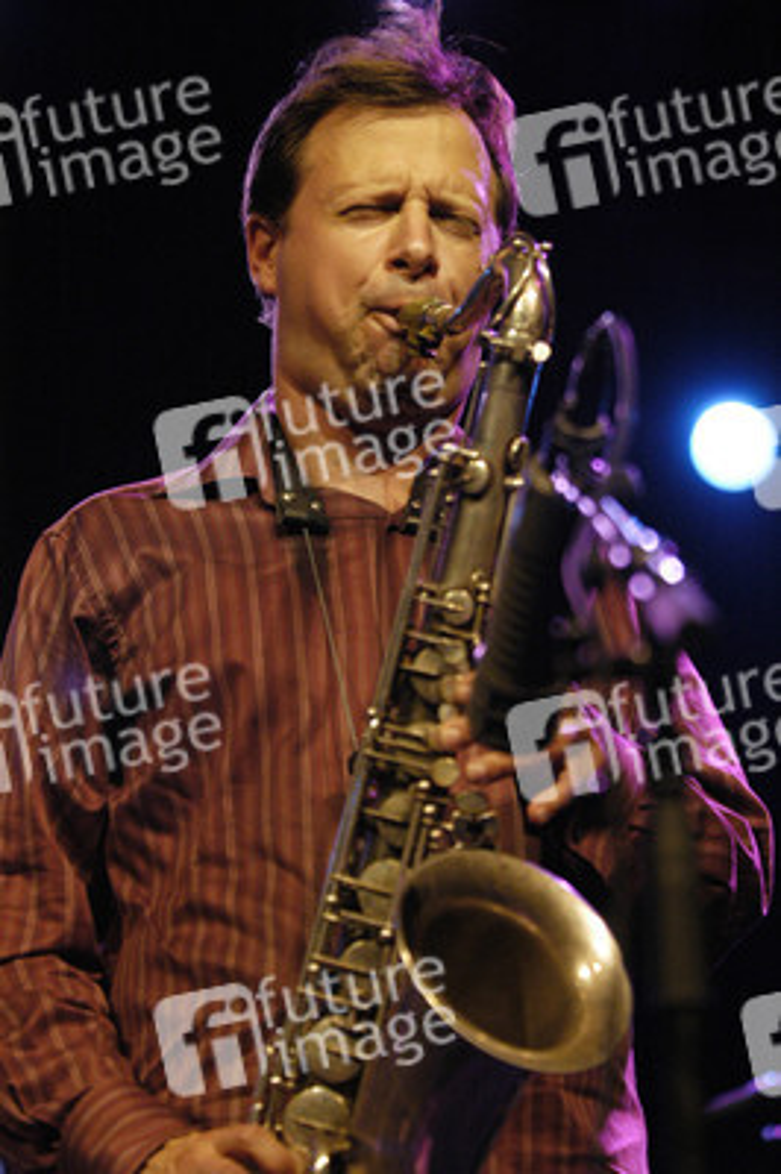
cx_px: 390
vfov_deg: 17.1
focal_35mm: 120
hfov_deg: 11.4
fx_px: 3911
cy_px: 587
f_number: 3.3
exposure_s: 1/180
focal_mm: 80
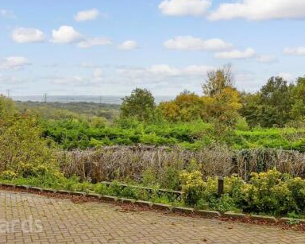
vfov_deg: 37.3
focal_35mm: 40
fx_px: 361
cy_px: 105
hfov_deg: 45.6
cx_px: 124
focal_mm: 17
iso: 160
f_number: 8
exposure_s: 1/125
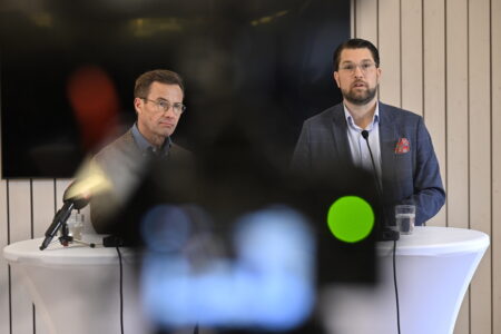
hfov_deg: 18.6
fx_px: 1531
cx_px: 250
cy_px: 167
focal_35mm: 110
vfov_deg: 12.5
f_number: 4
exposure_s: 1/250
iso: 4000
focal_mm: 110
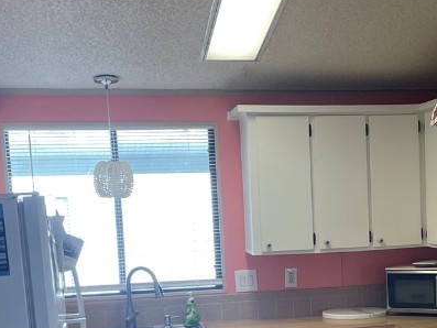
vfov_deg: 21.4
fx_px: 846
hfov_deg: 28.4
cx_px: 349
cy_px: 302
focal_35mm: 67
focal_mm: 4.2
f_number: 1.6
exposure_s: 1/120
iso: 125
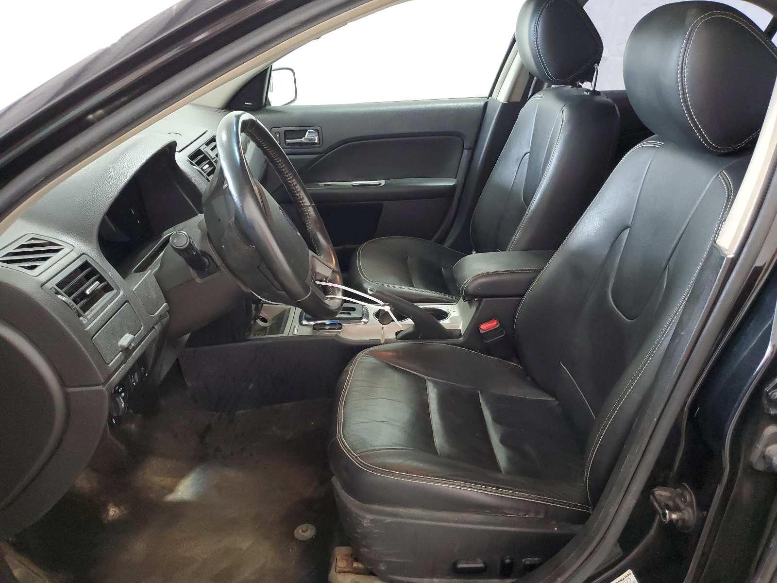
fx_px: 584
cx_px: 388
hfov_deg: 67.3
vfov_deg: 53.1
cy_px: 292
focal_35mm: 26
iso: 322
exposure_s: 1/60.2
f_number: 1.5
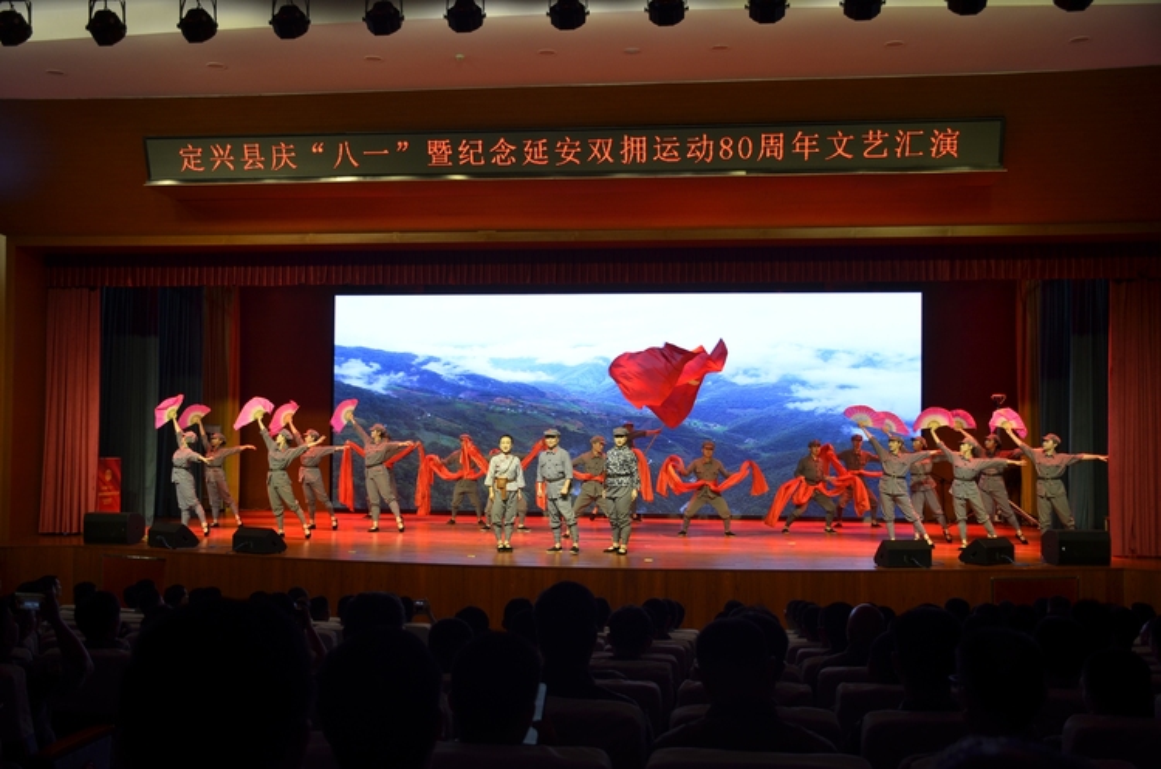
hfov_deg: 53.2
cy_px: 384
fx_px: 1159
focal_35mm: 36
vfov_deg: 36.7
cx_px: 580
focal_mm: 24
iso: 280
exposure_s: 1/60
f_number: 3.8
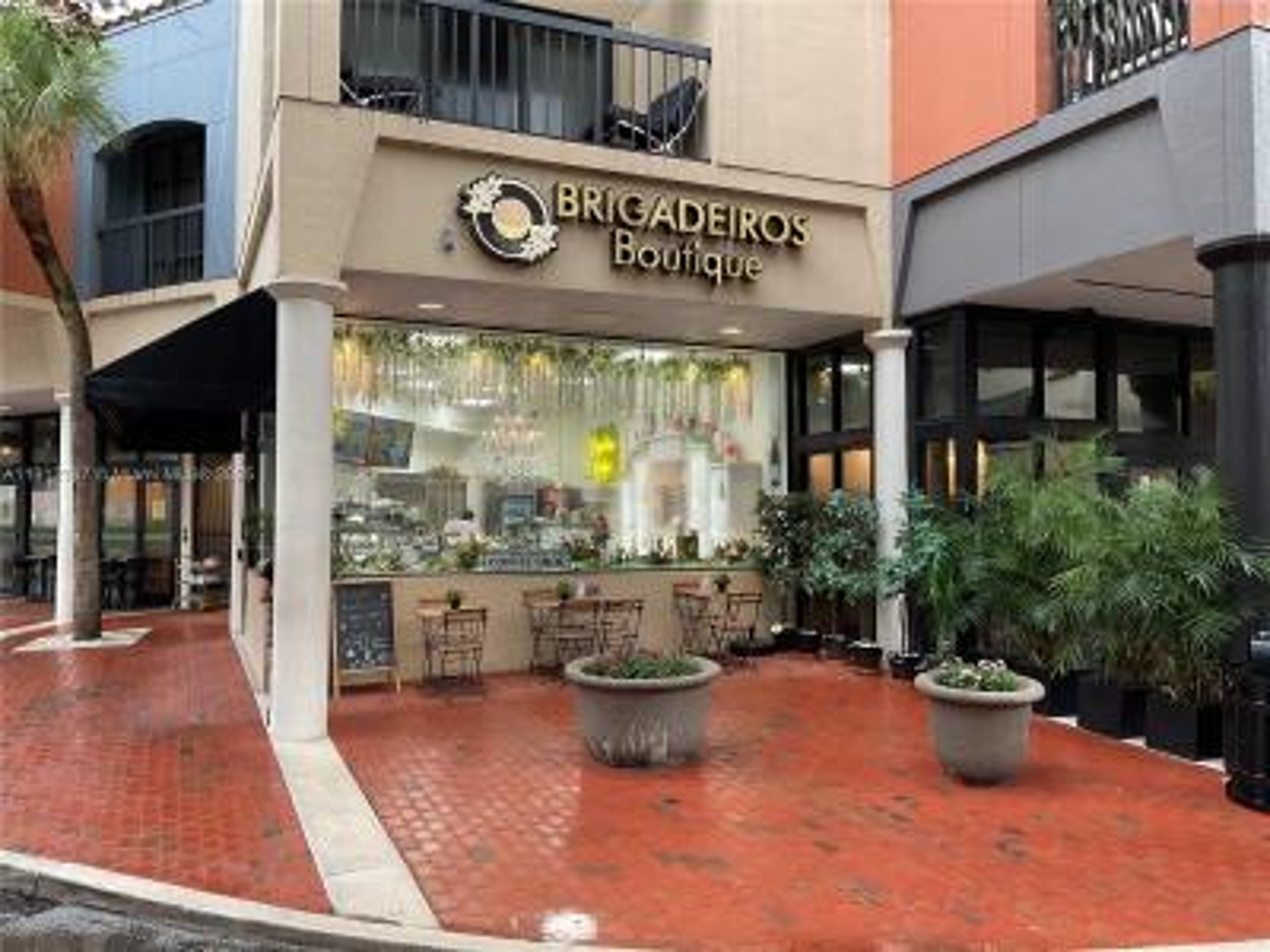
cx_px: 635
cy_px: 476
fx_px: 1064
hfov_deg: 61.7
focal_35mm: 29
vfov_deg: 48.2
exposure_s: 1/60
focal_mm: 3
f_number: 1.8
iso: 64
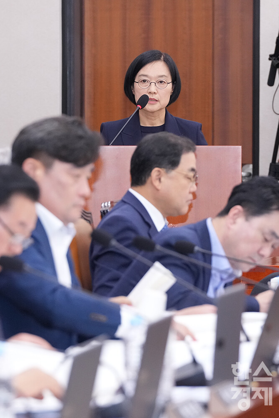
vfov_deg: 10.3
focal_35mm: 200
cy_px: 209
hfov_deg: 6.9
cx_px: 140
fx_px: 2324
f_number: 5
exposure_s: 1/160
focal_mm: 200
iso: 3200
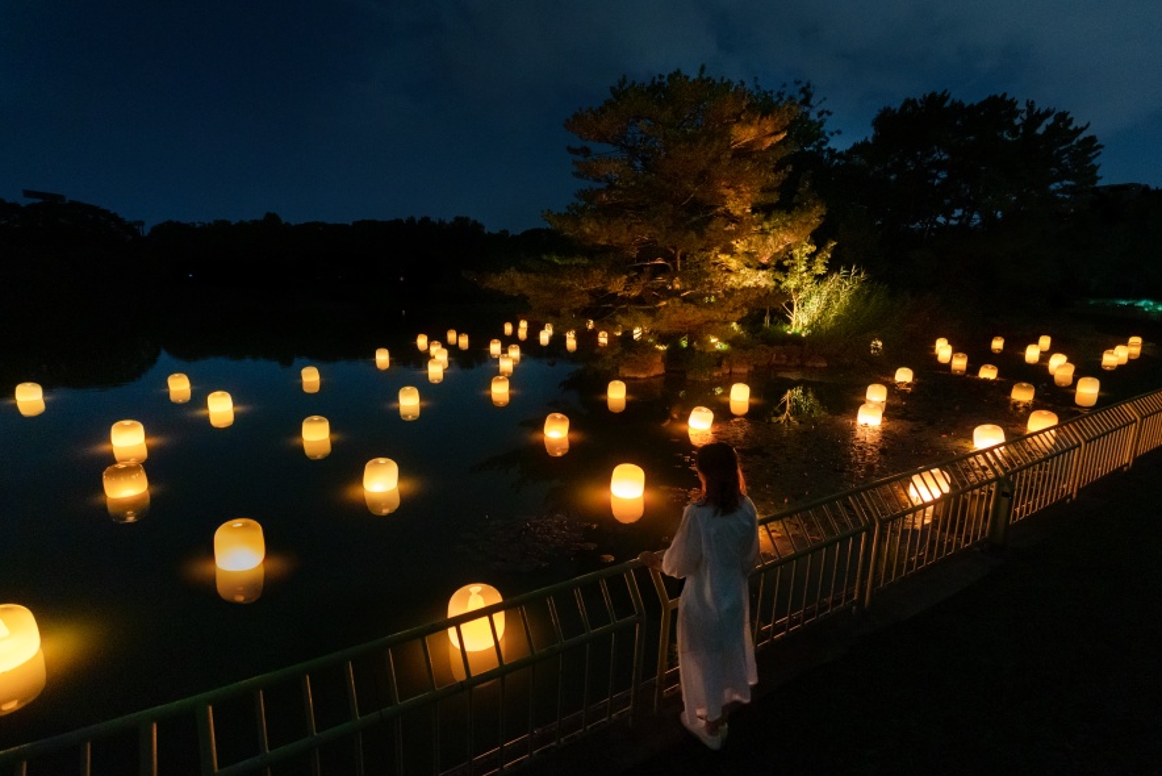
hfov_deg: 93.3
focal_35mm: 17
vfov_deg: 70.5
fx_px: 549
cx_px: 585
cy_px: 396
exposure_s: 1/30
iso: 4000
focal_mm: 16
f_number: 3.5
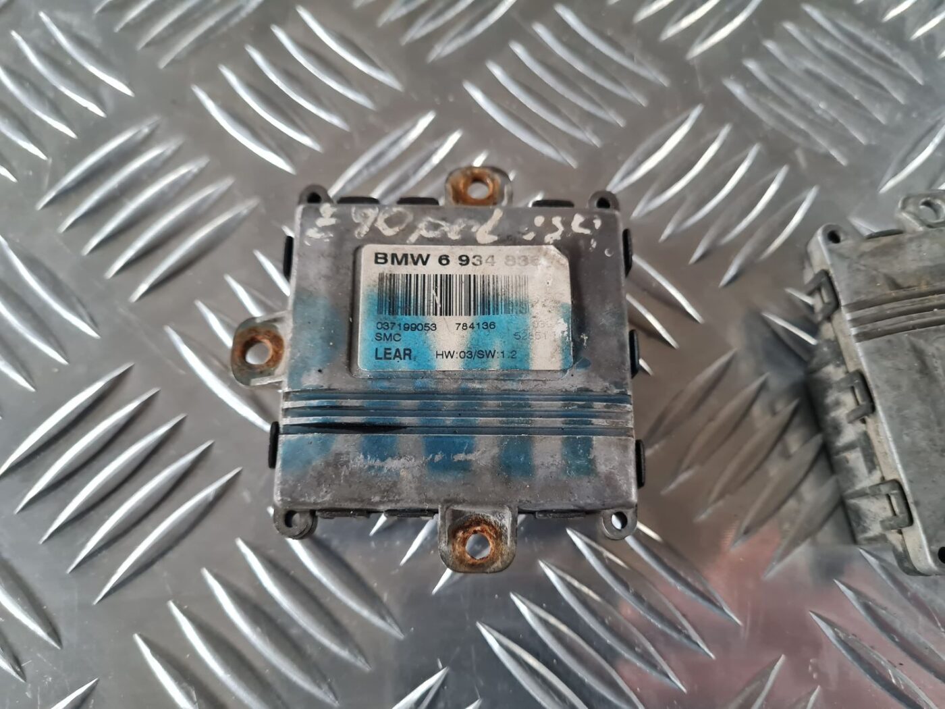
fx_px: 710
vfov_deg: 53.1
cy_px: 354
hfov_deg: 67.3
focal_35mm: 26
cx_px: 472
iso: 400
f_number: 1.8
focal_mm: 5.4
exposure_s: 1/50
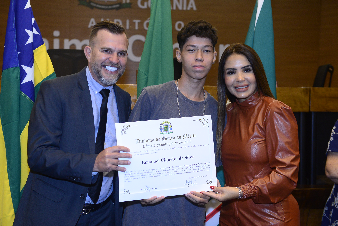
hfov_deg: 35.6
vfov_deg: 24.2
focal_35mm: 56
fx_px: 526
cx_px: 169
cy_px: 113
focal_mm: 56
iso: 2500
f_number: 5.6
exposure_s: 1/125
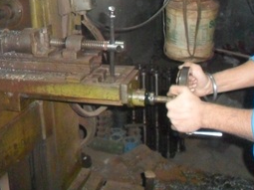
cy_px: 8
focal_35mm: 53
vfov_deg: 26.3
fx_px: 389
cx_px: 98
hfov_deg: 36.0
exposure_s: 1/45
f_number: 3.5
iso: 400
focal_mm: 4.9
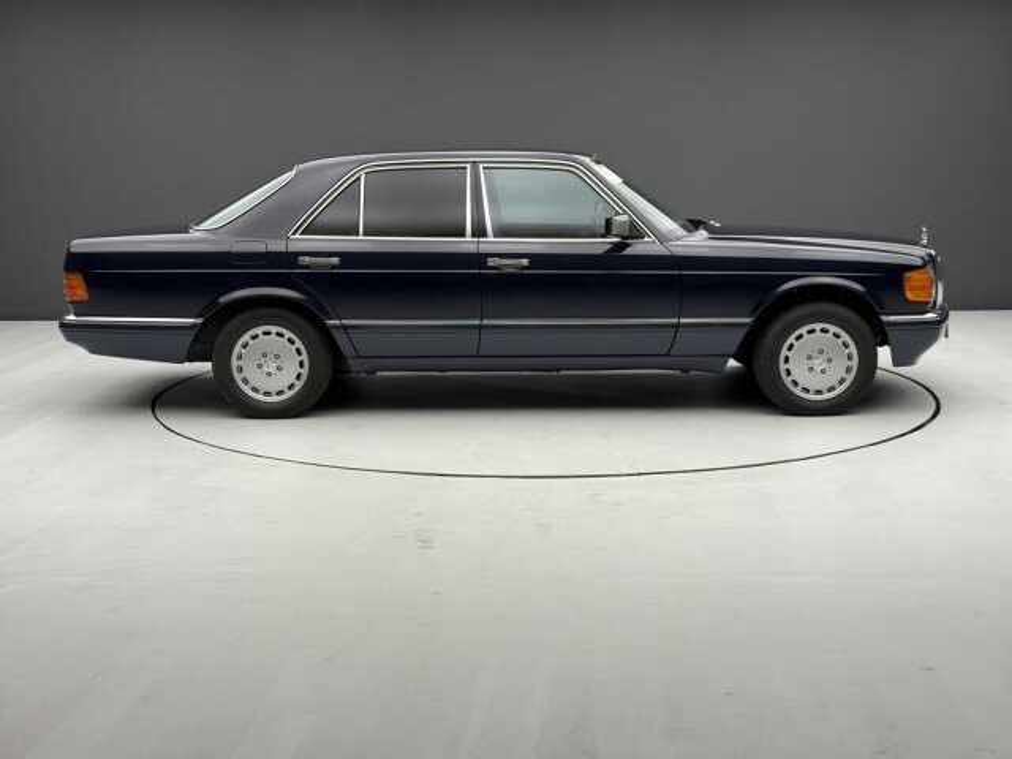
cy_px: 380
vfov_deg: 30.3
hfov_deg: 39.7
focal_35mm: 48
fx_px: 1403
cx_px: 506
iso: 64
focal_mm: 6.76
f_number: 1.78
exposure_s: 1/49
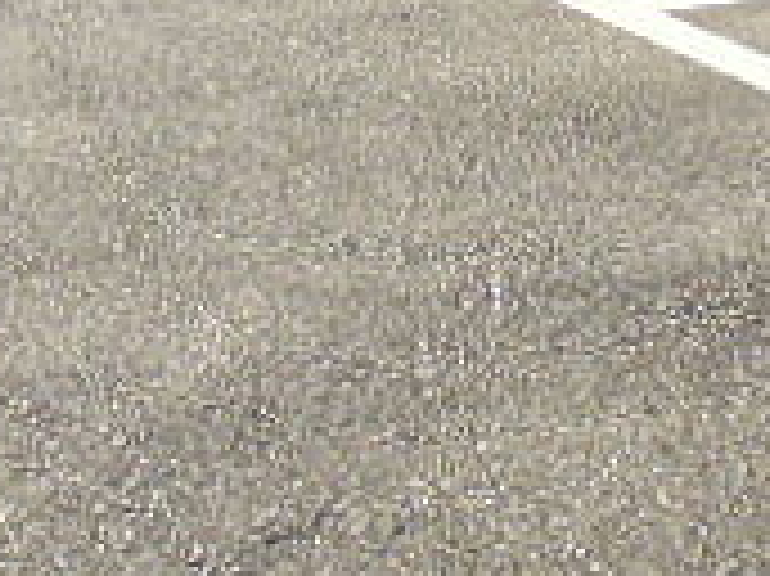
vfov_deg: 15.7
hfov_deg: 21.8
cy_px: -126
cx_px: 437
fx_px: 2001
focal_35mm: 90
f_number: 9
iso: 100
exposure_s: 1/80
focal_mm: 4.3
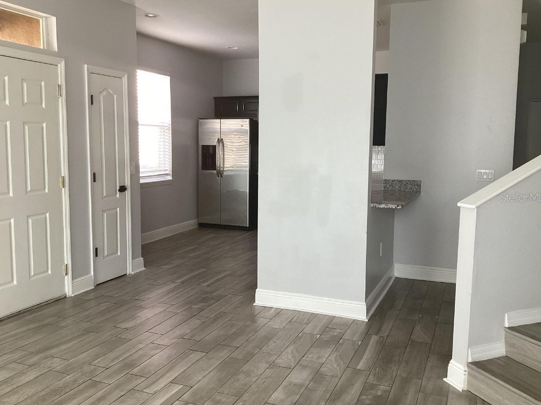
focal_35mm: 32
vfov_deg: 44.2
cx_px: 272
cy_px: 197
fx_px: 500
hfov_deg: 56.8
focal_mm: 3.3
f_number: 2.4
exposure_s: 1/60
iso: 80
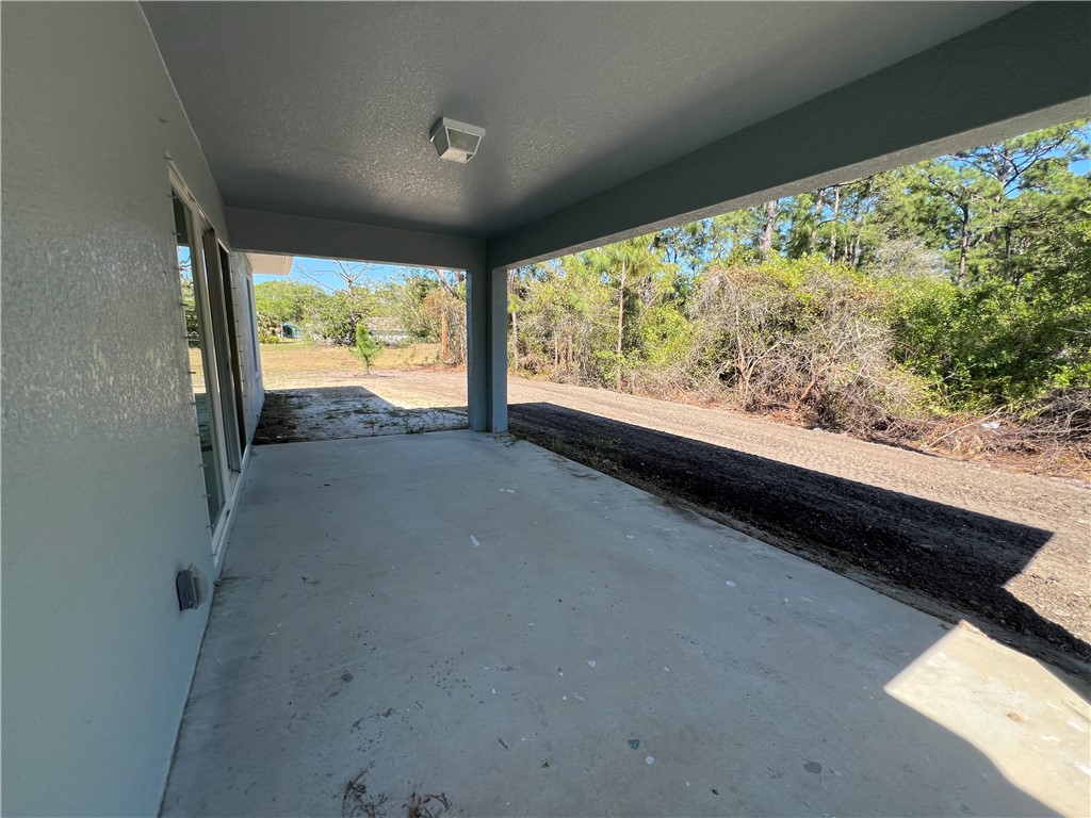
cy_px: 409
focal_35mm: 13
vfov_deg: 89.9
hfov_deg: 106.2
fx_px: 410
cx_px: 546
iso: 32
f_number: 1.8
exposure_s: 1/483
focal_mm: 1.57
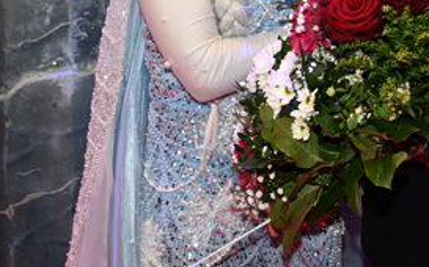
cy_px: -30
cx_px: 394
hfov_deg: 20.7
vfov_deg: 13.1
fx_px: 1145
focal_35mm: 98
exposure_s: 1/100
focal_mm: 38
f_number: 5.6
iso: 800
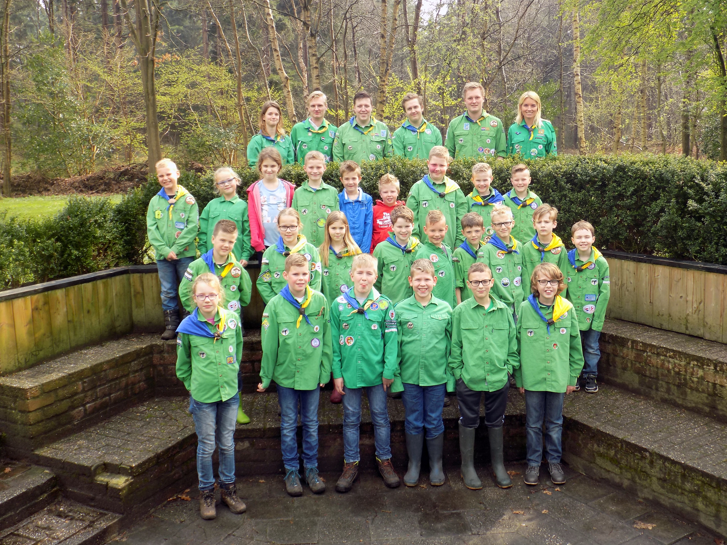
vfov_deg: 41.8
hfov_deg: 54.0
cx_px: 364
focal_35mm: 34
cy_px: 272
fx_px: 714
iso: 80
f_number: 3.4
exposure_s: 1/125
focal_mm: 6.1
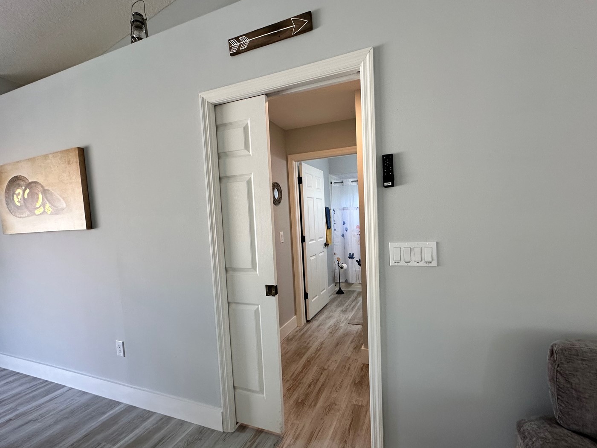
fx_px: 276
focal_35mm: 16
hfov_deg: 94.4
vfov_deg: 78.0
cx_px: 314
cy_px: 238
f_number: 2.2
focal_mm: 2.22
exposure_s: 1/120
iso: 160
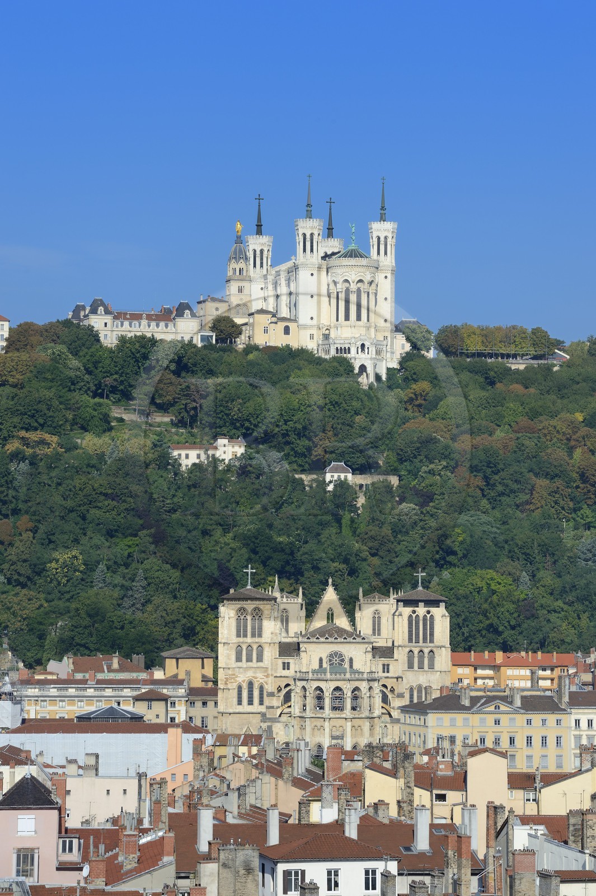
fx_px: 3356
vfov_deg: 15.2
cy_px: 448
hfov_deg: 10.1
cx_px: 298
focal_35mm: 135
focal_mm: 135
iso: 100
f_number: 11
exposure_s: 1/200
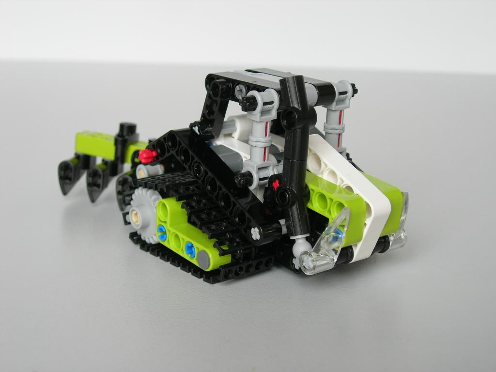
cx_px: 248
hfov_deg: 31.7
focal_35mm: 61
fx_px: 874
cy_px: 186
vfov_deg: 24.0
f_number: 3.5
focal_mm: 12.7
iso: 64
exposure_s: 1/27
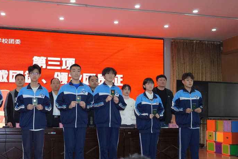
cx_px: 85
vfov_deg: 26.0
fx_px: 344
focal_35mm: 52
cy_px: 85
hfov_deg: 37.9
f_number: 4
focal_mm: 24
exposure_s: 1/160
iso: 1250
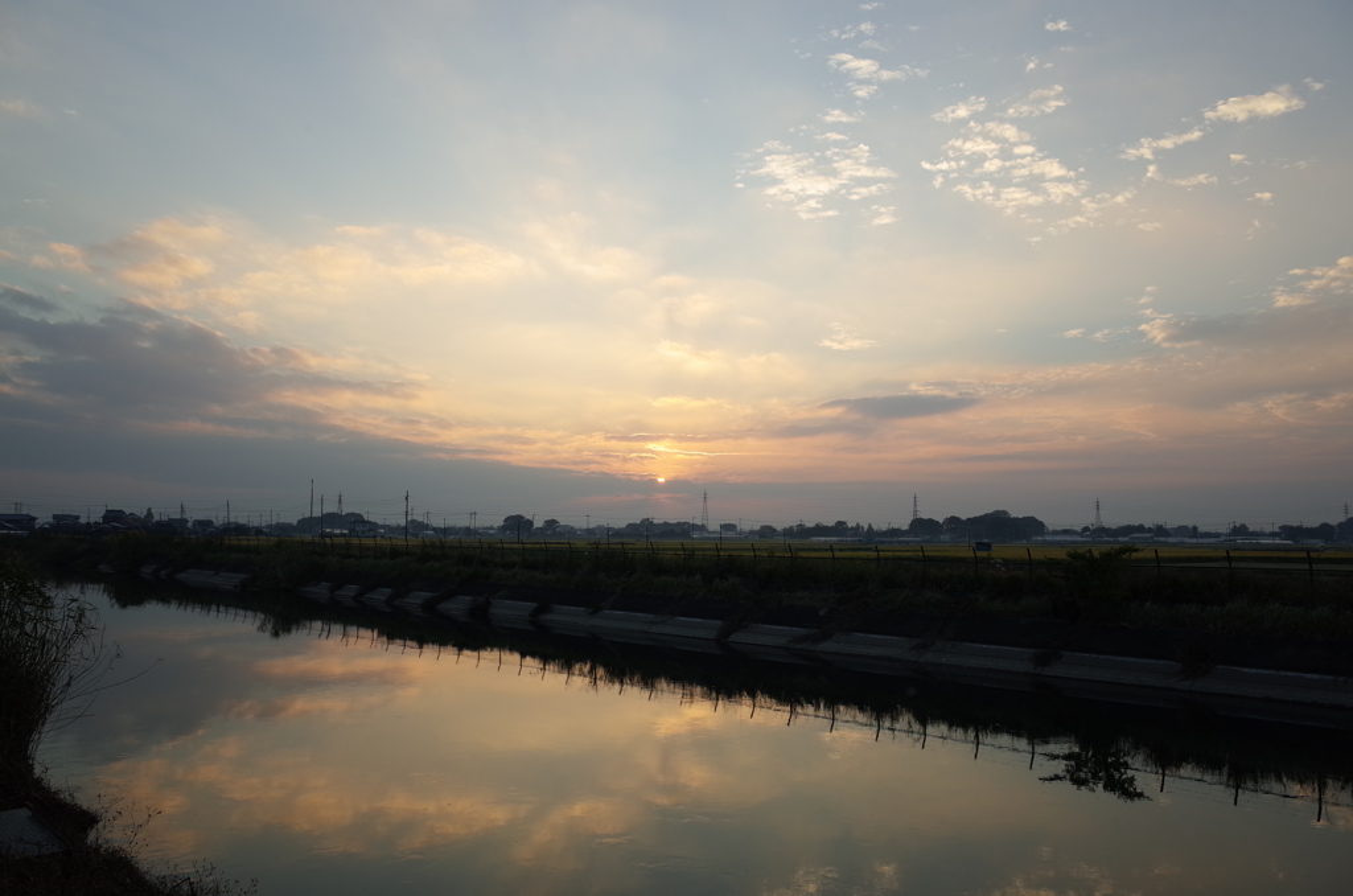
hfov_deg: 65.6
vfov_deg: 46.2
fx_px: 1050
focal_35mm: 28
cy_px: 448
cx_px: 676
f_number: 4
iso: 100
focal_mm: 18.3
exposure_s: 1/350
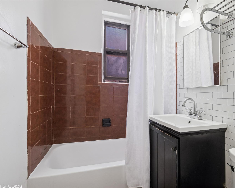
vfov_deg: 77.0
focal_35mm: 17
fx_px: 118
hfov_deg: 89.4
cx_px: 129
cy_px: 94
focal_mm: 15
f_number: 14
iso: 640
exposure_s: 1/13
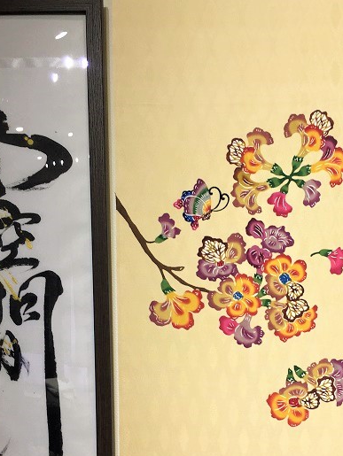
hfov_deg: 30.1
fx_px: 633
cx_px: 231
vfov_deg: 39.3
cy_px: 292
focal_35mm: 48
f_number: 2.2
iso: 32
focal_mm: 4.15
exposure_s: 1/60
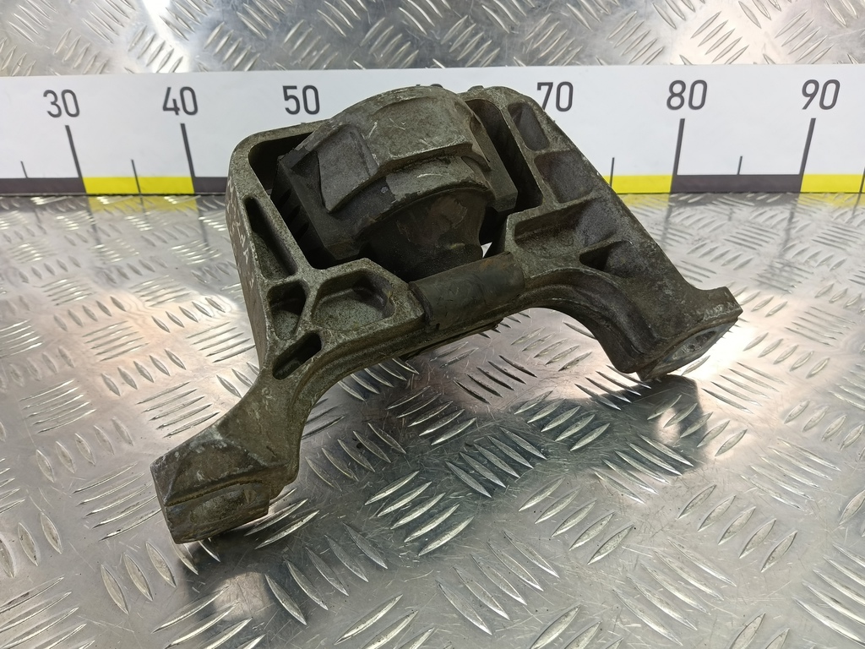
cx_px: 432
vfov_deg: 58.9
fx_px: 575
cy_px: 324
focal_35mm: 23
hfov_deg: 73.9
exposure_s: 1/50
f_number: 1.6
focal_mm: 4.11
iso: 102
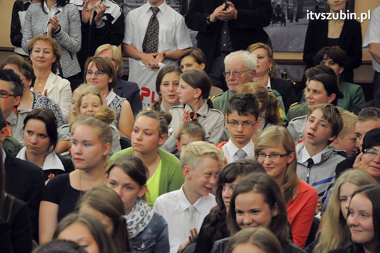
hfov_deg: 13.1
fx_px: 1661
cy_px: 126
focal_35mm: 158
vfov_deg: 8.7
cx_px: 190
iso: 2500
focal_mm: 105
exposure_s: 1/80
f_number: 5.6
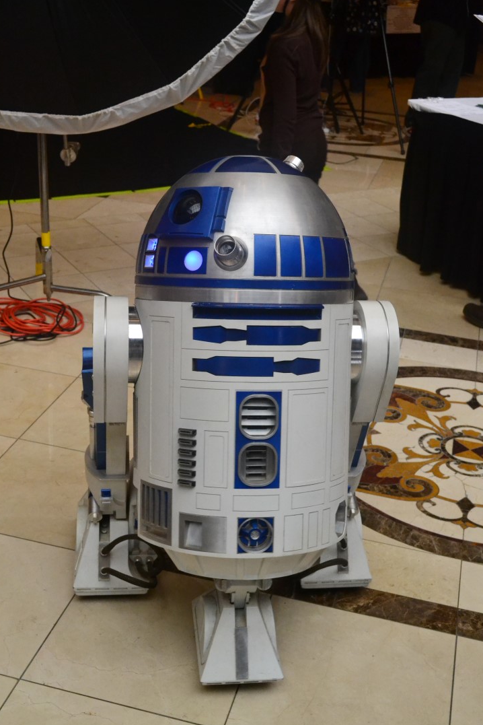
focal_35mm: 47
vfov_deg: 42.3
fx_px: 936
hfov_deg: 28.9
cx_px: 251
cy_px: 373
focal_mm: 29
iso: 3200
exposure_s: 1/160
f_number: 6.3
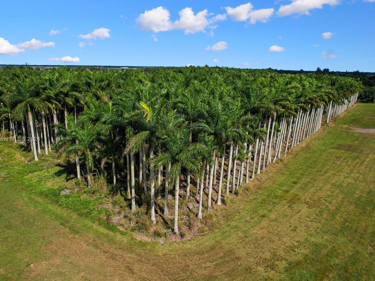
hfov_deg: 71.4
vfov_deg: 56.8
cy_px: 140
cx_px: 168
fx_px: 260
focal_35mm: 24
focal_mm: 8.38
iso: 110
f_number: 2.8
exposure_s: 1/4000
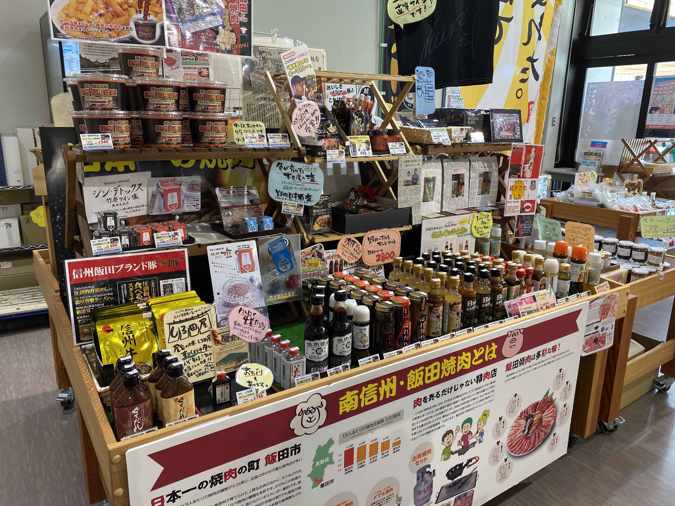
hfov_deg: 67.3
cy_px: 253
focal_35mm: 26
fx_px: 507
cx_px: 338
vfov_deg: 53.1
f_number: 1.8
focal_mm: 4.25
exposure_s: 1/60
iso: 64
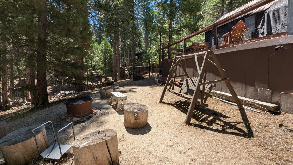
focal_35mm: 15
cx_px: 149
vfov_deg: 70.5
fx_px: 117
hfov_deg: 103.0
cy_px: 77
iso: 48
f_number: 2.2
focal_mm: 1.95
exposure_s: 1/808
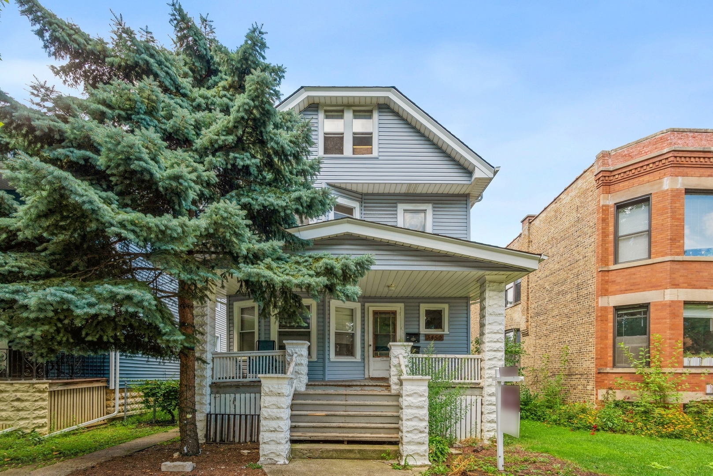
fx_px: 337
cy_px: 238
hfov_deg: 93.3
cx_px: 356
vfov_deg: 70.5
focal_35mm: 17
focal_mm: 17
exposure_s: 1/100
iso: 200
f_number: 8
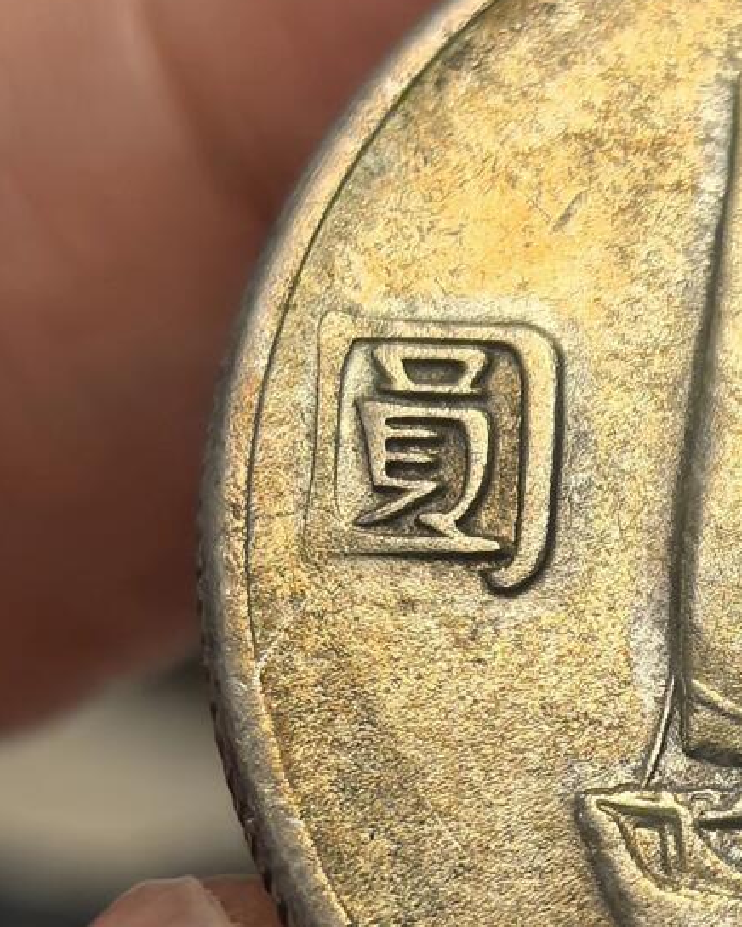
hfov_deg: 8.7
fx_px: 4776
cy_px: 636
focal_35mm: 174
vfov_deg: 11.1
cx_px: 1062
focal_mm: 6.98
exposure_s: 1/100
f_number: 2
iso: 64
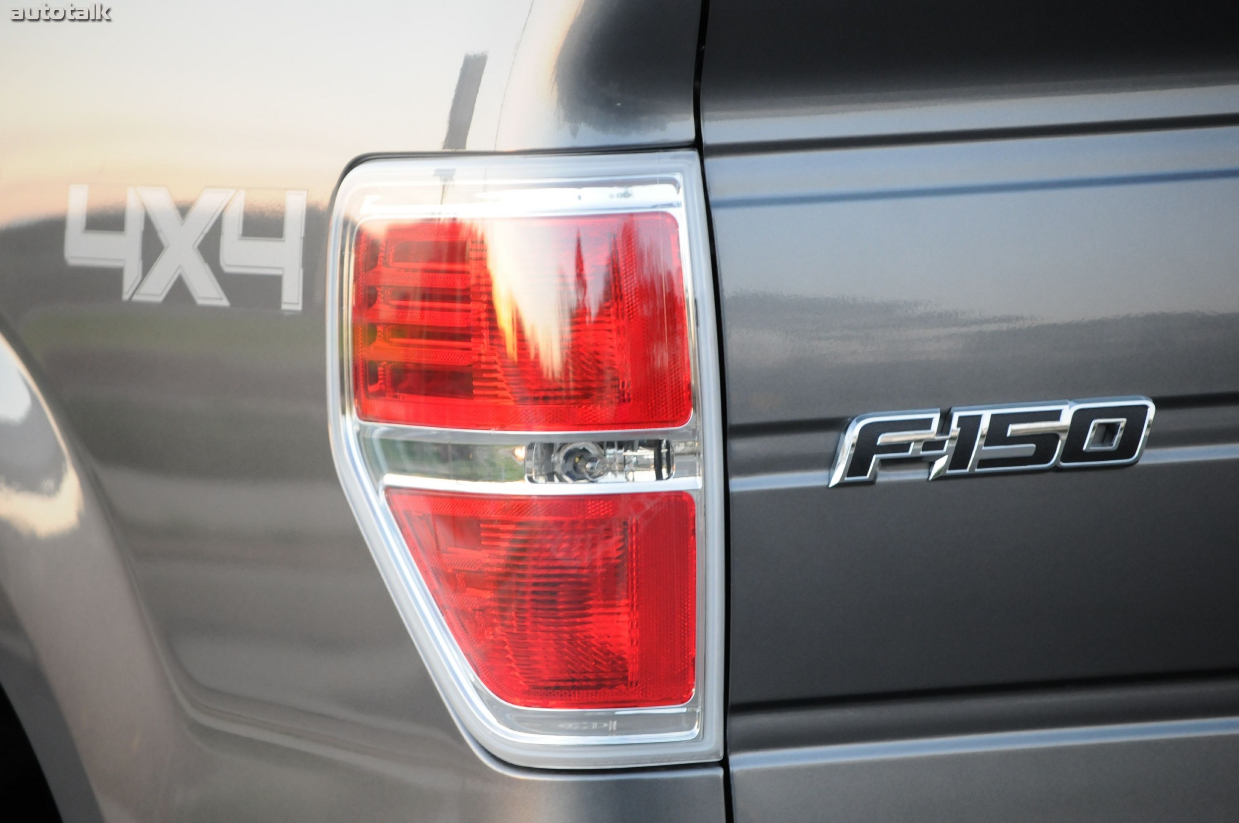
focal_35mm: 183
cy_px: 412
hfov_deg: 11.2
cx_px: 620
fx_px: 6291
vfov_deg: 7.5
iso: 800
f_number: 4.8
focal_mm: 122
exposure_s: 1/40
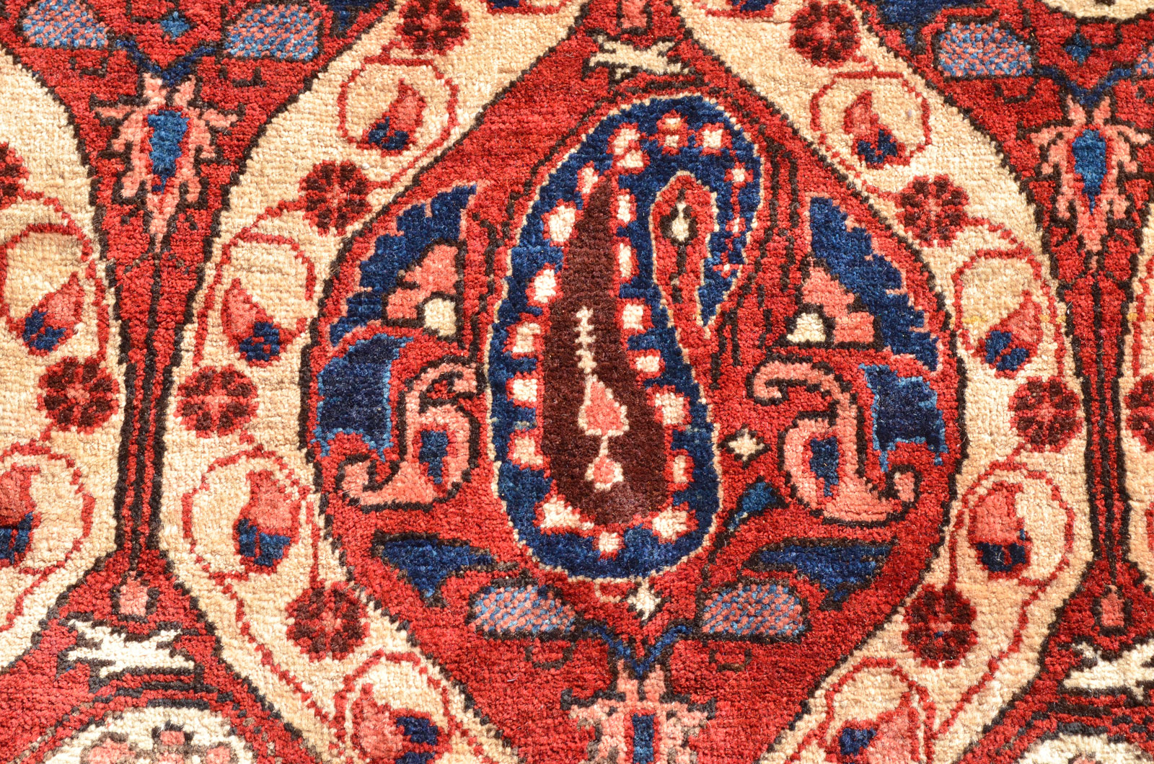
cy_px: 382
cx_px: 577
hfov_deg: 24.7
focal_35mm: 82
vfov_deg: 16.5
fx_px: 2639
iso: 800
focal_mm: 55
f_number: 11
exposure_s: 1/500
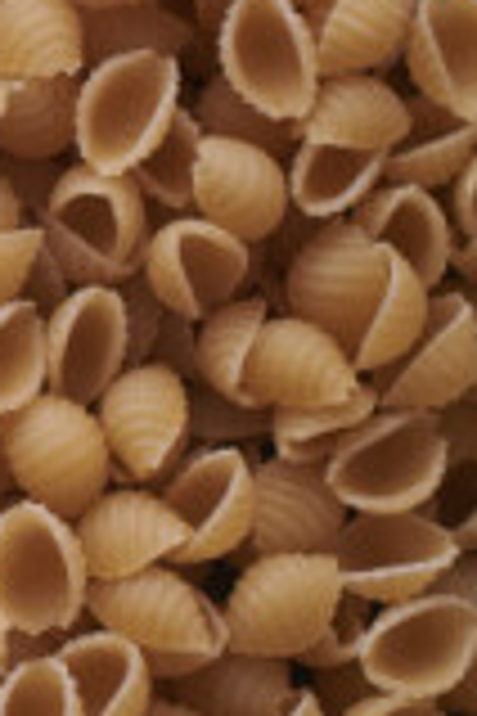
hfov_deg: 5.0
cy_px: 23
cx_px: -1282
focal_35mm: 251
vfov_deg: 8.2
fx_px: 4988
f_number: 8
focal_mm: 50
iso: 160
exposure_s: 1/100
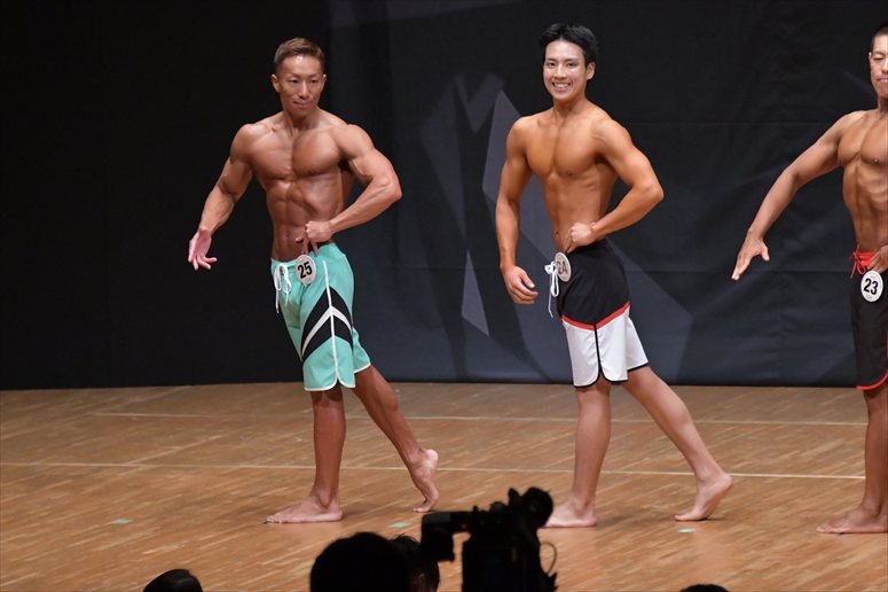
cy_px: 296
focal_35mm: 285
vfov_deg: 4.8
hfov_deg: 7.2
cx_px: 444
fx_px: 7027
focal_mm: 190
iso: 6400
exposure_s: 1/400
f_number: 5.6
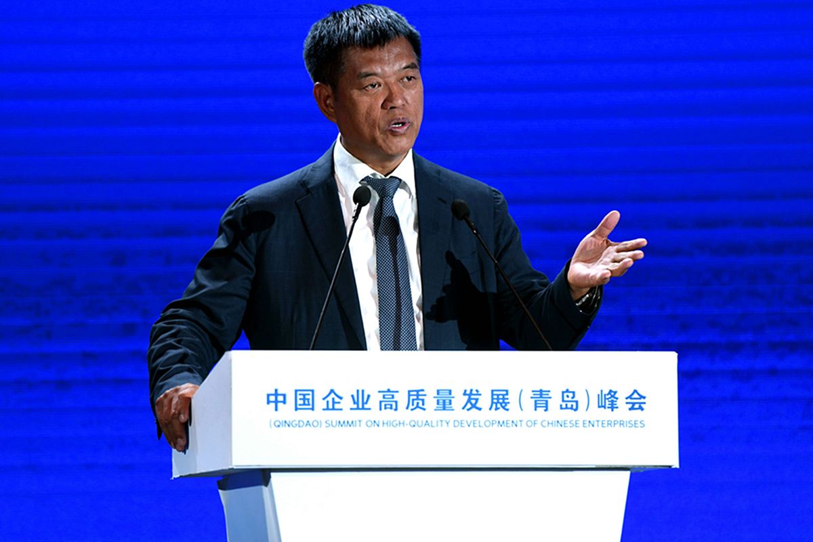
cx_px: 406
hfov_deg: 6.9
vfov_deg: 4.6
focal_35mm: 300
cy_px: 271
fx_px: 6774
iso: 720
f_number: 2.8
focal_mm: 200
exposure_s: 1/320
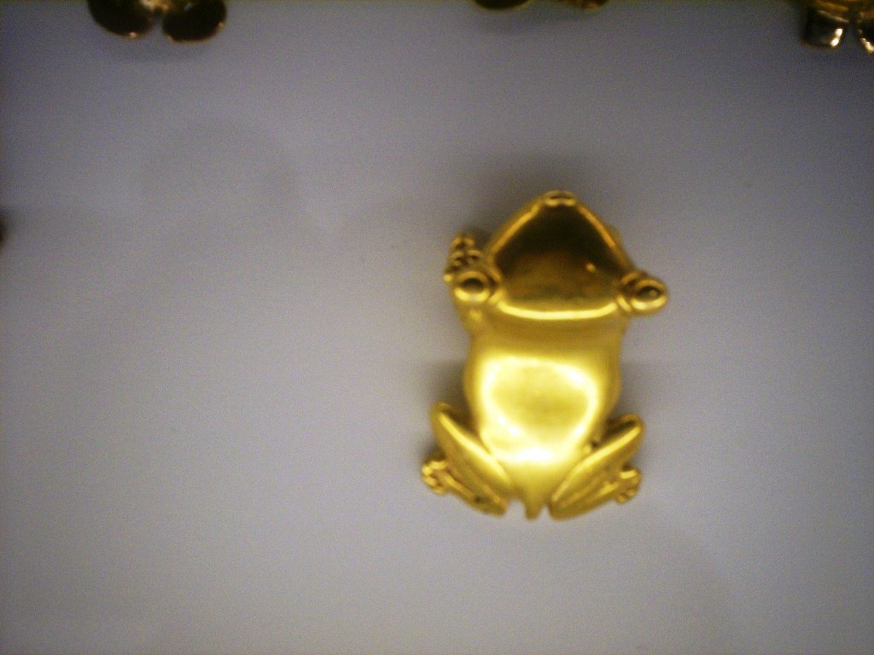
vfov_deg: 39.7
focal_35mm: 36
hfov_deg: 51.4
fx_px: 909
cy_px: 328
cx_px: 437
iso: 140
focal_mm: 6
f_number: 4.5
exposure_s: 1/11.2
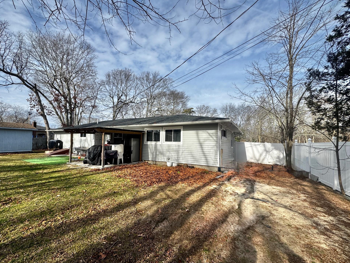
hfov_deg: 98.1
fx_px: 152
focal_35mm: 15
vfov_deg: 81.7
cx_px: 168
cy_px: 138
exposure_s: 1/2083
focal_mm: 2.22
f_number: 2.2
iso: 50
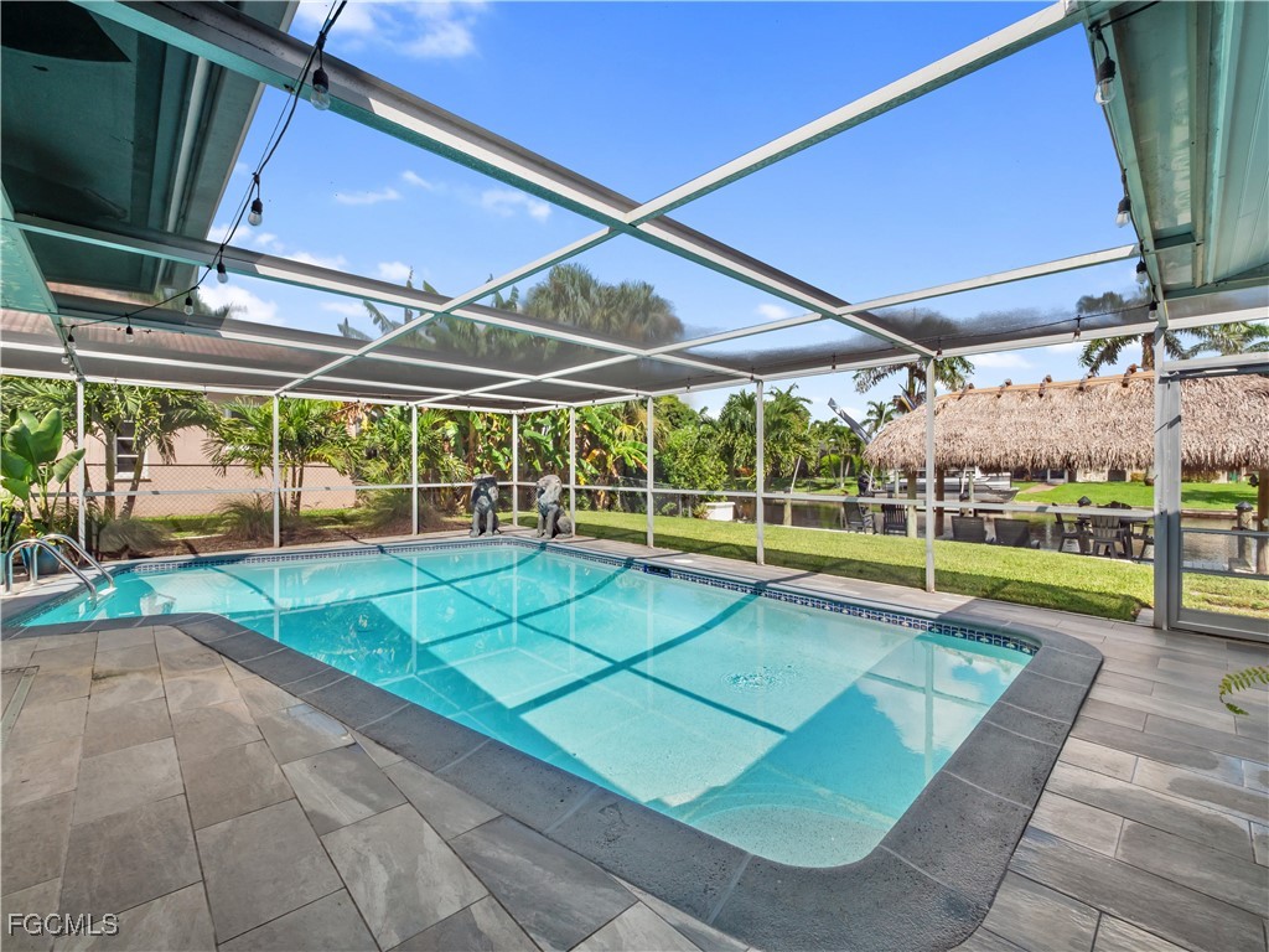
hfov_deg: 102.1
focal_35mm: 14
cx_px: 634
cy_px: 476
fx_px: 513
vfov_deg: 85.7
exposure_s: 1/160
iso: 200
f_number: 7.1
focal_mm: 7
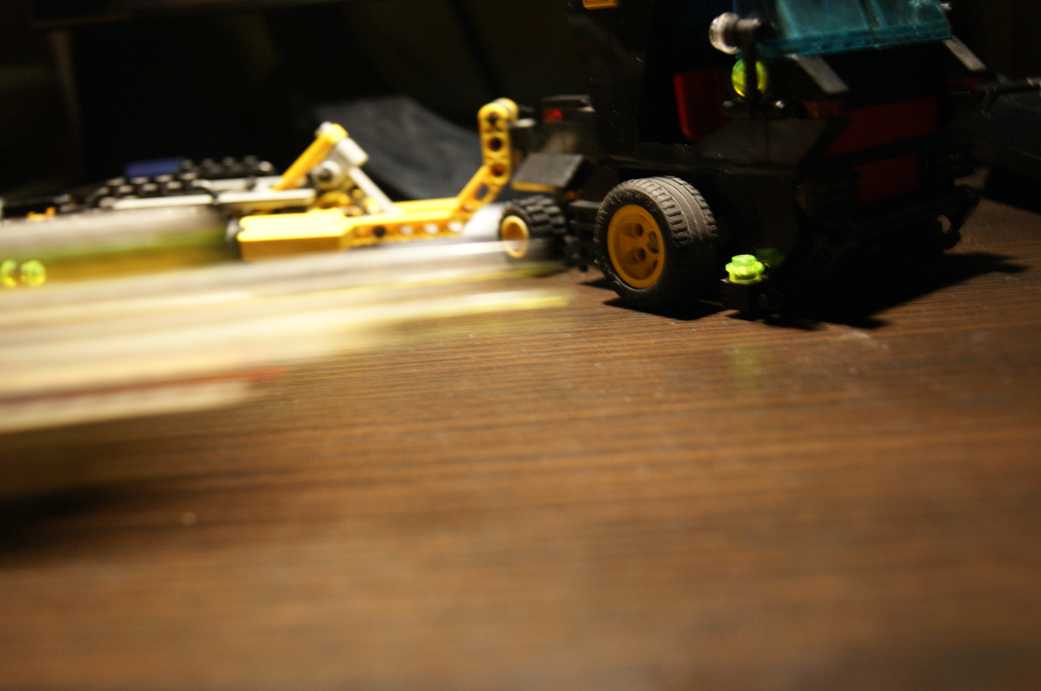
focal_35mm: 36
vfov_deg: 36.8
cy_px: 346
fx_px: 1040
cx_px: 520
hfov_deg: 53.2
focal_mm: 24
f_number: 4
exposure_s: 1/8
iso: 400
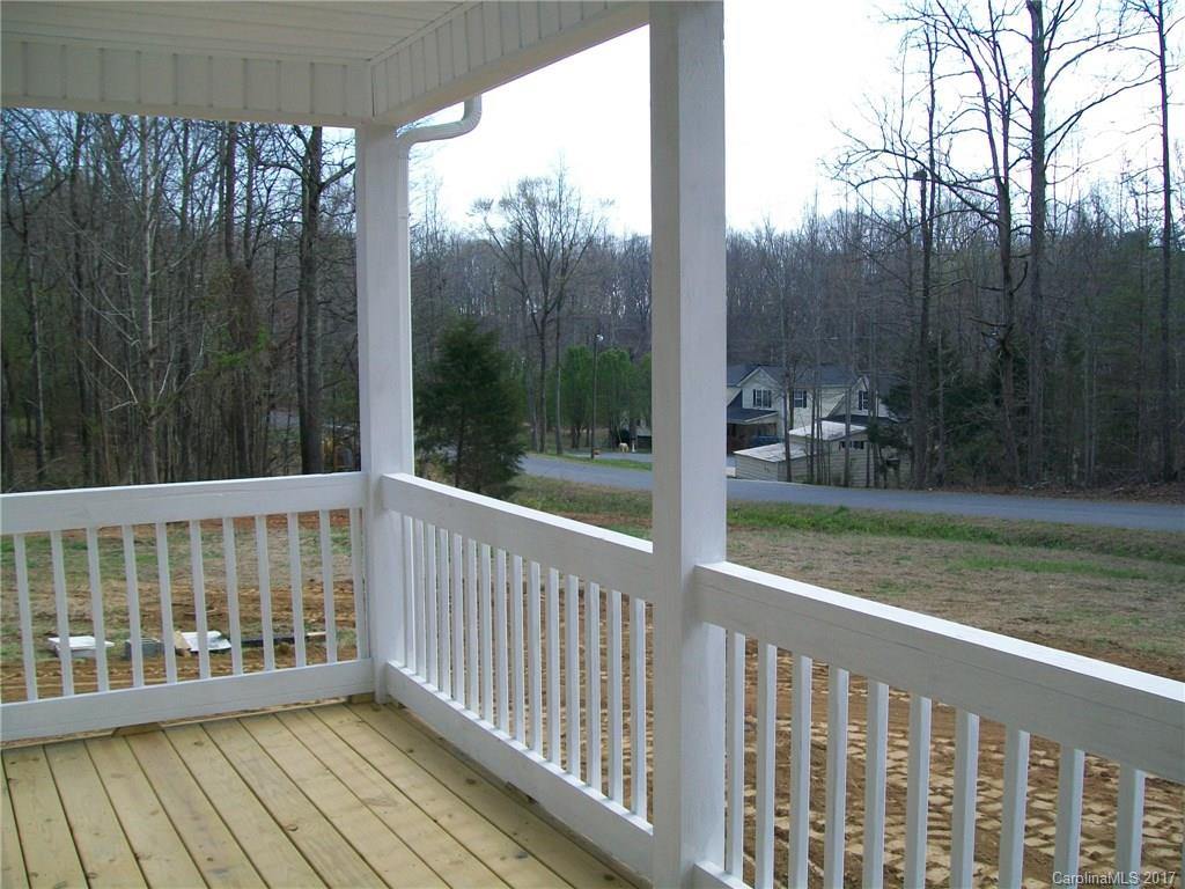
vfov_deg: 39.7
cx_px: 592
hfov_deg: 51.4
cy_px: 444
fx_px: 1232
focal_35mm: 36
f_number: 2.7
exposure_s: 1/500
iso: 64
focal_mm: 6
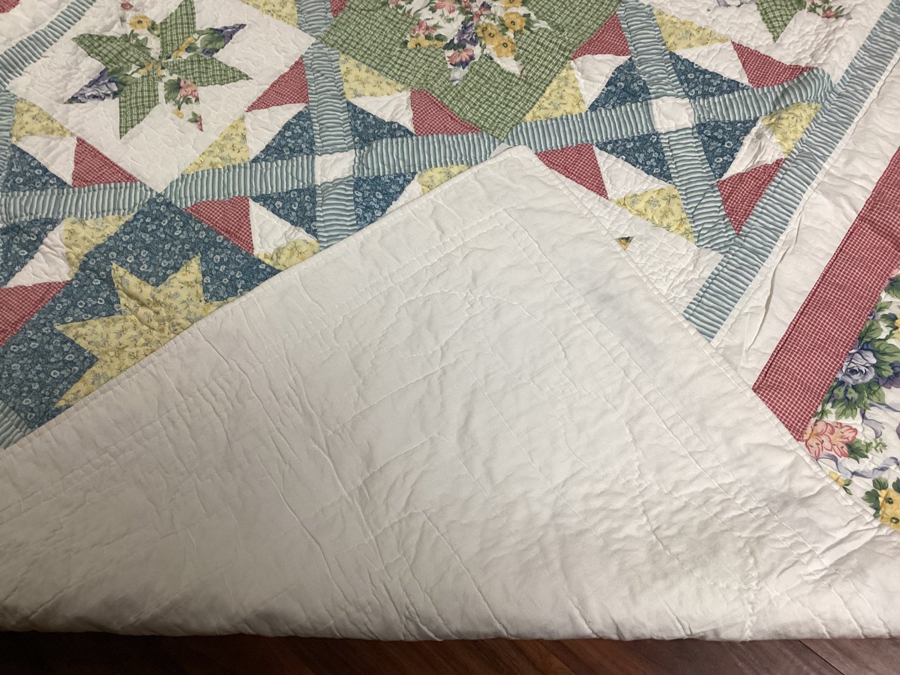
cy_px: 338
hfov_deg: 58.3
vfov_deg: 45.4
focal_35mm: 31
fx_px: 806
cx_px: 450
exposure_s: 1/60
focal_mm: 3.3
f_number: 2.4
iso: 200
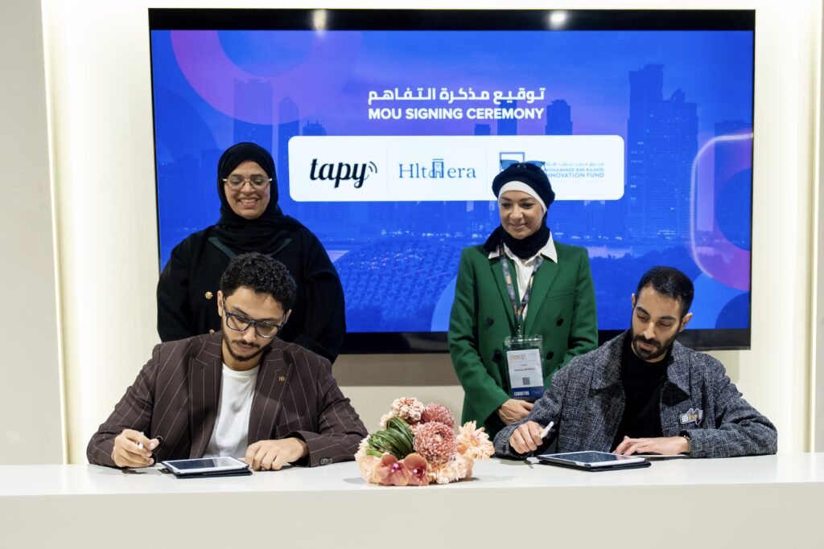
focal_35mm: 63
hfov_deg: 31.9
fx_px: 1442
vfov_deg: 21.6
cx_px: 412
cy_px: 274
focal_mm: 42.5
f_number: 2.8
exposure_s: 1/200
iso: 1250
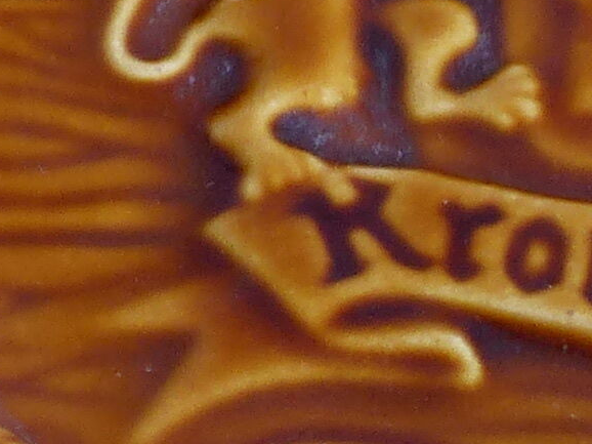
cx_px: 1034
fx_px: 7812
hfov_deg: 4.3
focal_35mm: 457
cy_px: 128
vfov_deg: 3.3
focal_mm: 11.9
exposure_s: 1/60
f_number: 2.8
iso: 100
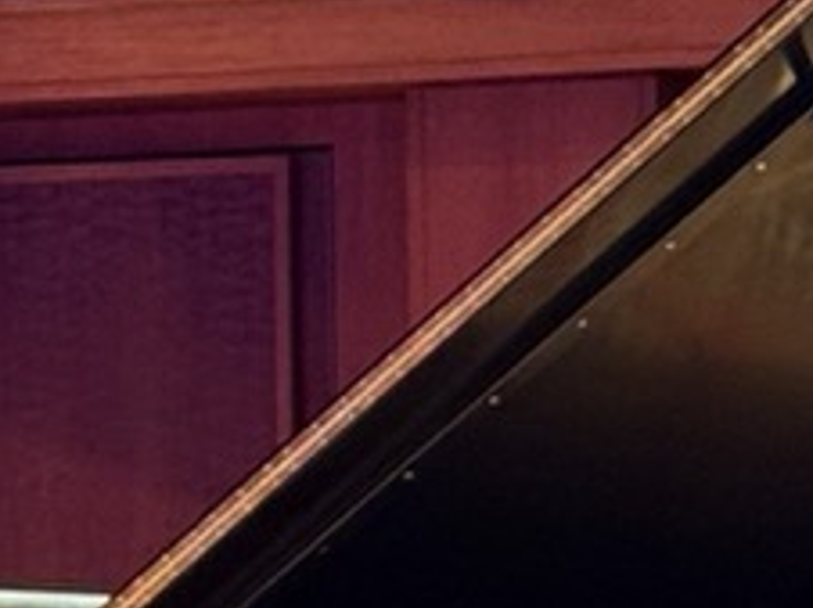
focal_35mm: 272
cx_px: -385
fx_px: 6381
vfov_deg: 5.5
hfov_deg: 7.2
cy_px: 367
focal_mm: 6.76
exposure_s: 1/60
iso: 250
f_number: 1.78
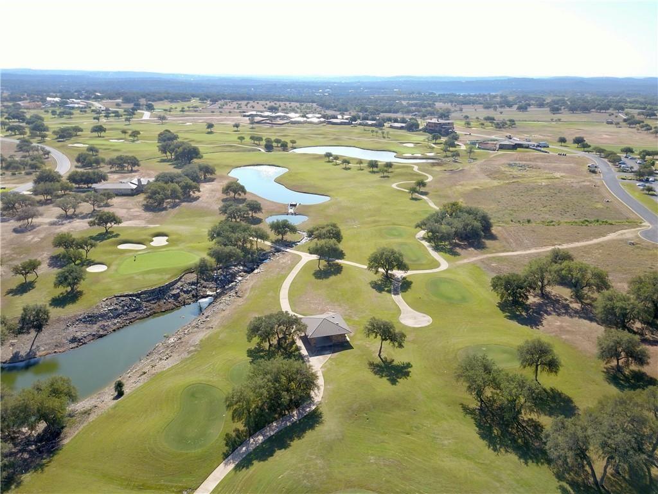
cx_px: 329
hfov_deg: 67.3
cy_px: 247
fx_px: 494
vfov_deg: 53.1
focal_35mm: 26
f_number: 2.2
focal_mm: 4.73
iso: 100
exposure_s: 1/684
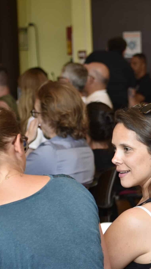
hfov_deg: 7.3
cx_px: 130
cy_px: 135
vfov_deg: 13.0
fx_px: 1182
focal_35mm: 166
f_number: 5
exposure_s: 1/100
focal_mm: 70
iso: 400
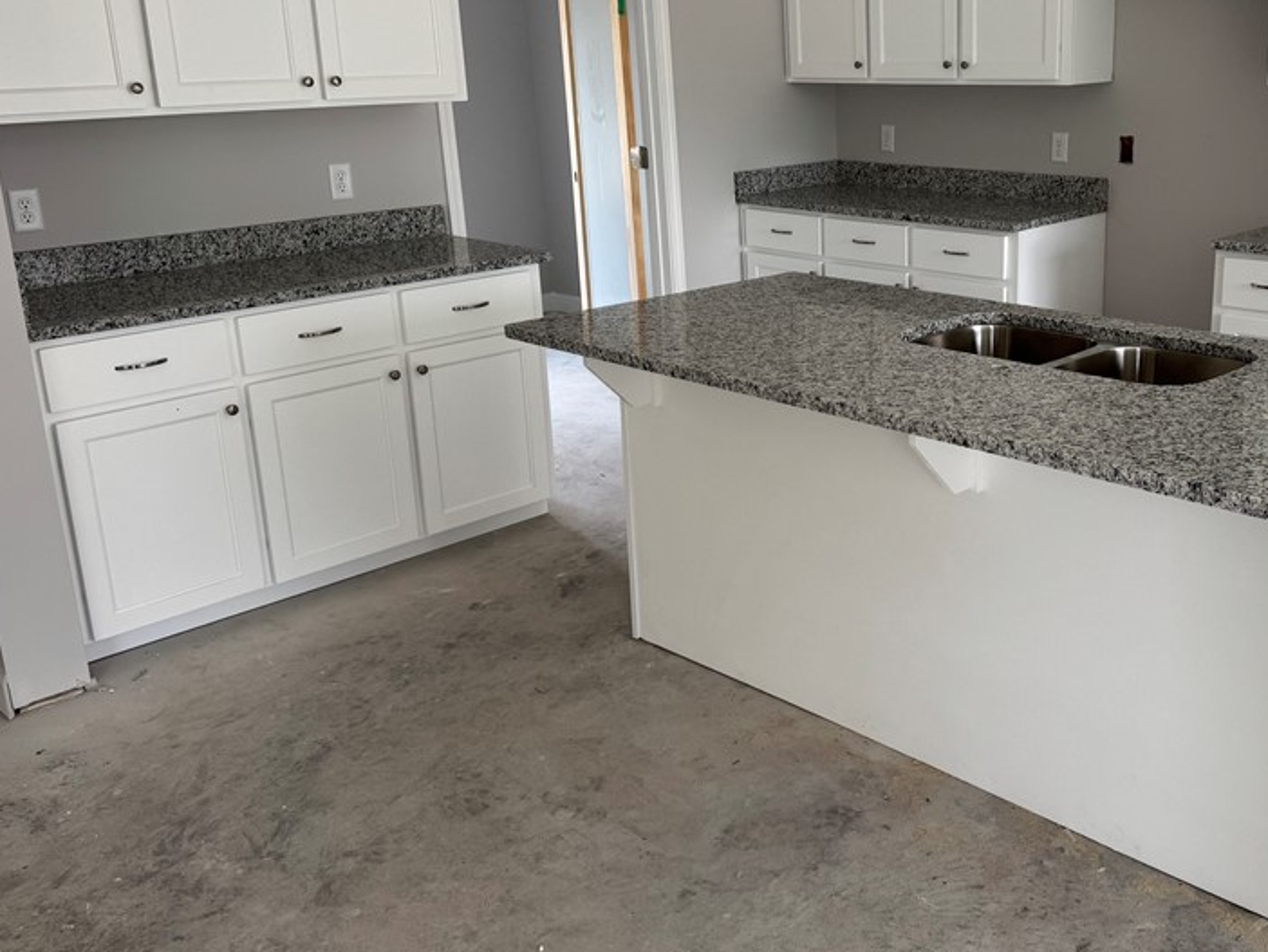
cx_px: 881
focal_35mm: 35
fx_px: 1283
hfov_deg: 51.3
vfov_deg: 40.5
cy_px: 372
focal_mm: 6.76
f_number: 1.78
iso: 100
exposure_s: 1/121
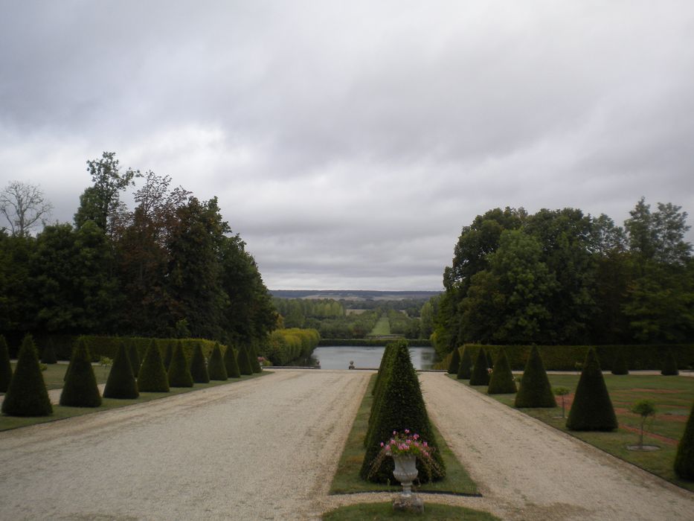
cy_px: 260
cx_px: 347
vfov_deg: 40.7
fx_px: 702
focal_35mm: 35
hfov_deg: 52.6
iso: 80
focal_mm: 6.3
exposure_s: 1/370
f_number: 4.6
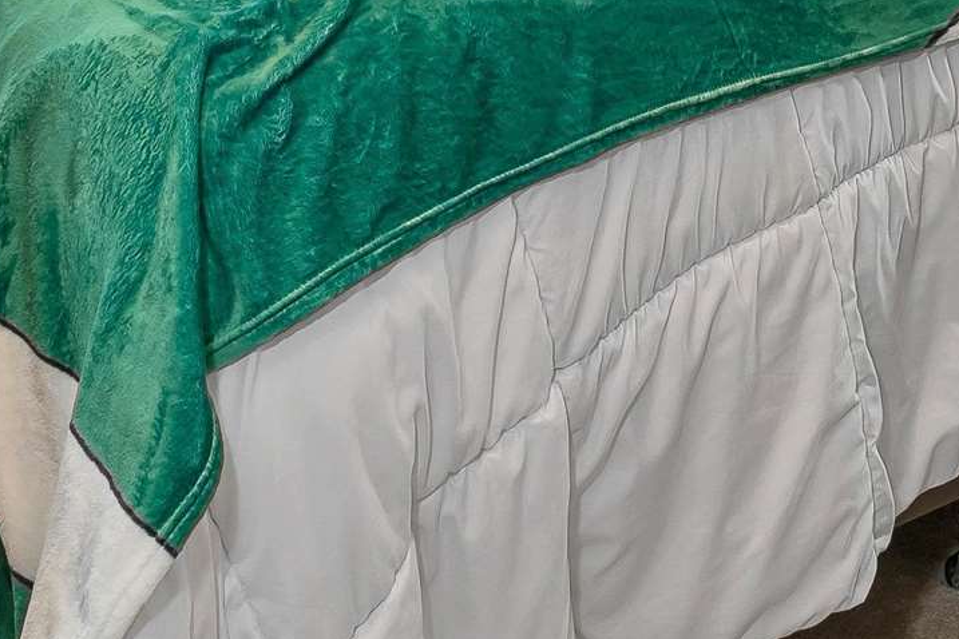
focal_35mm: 60
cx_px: 433
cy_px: -393
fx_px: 1598
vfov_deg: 19.0
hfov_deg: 33.4
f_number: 8
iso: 400
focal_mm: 14
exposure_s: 1/6
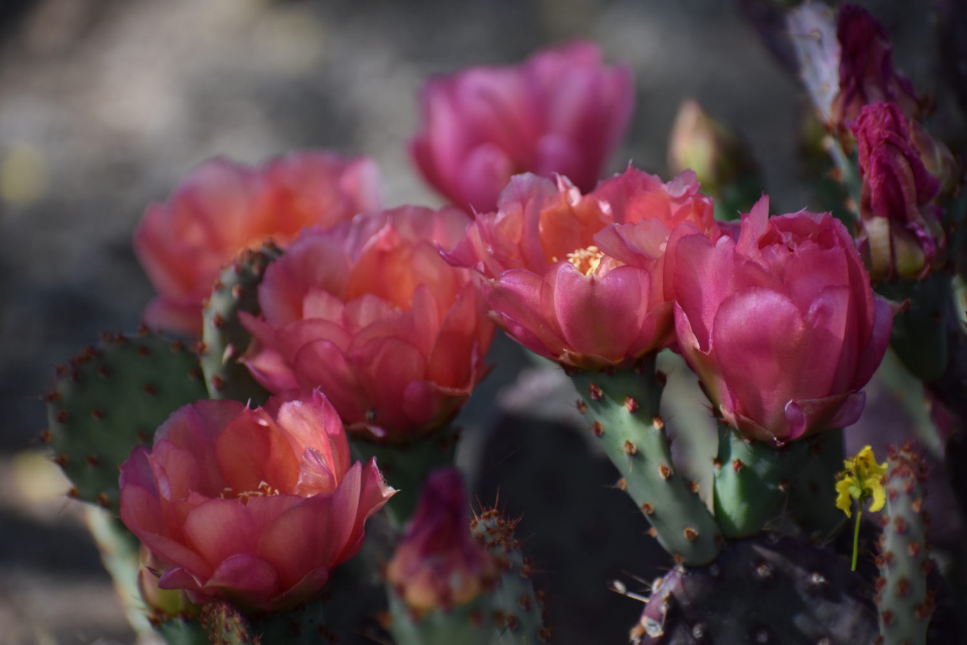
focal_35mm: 262
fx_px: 7050
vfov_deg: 5.2
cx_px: 484
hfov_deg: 7.8
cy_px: 322
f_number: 5.6
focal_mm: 175
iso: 400
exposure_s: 1/1000
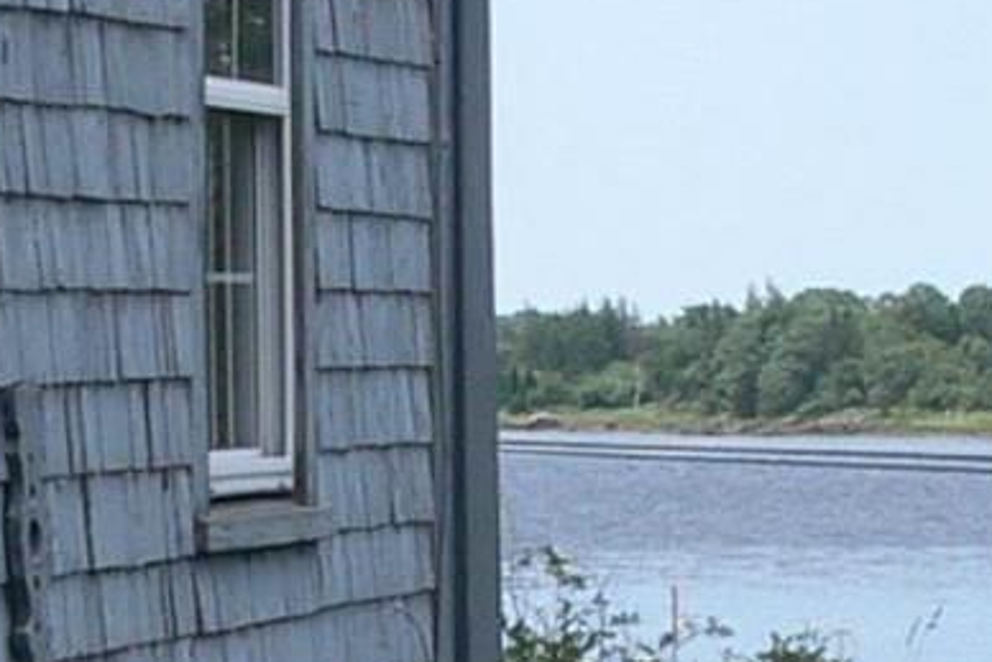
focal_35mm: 288
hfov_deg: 7.1
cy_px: 698
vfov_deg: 4.8
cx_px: 373
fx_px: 7939
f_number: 5.6
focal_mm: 7.4
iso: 80
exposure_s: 1/250
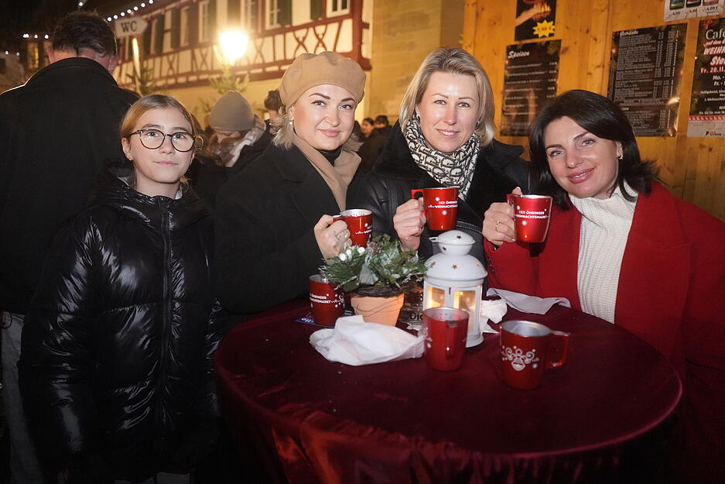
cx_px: 362
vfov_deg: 43.6
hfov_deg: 61.9
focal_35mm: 30
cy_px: 242
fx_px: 604
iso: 12800
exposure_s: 1/60
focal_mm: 30
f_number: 3.5
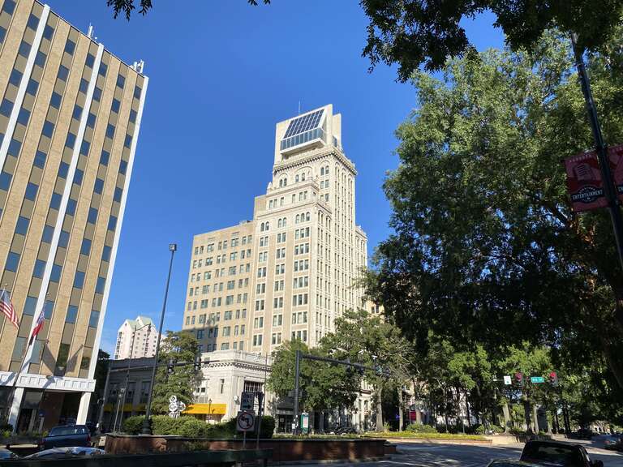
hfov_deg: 67.3
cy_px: 234
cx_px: 312
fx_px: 468
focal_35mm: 26
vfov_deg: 53.1
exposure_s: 1/2890
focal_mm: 4.25
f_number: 1.8
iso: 32
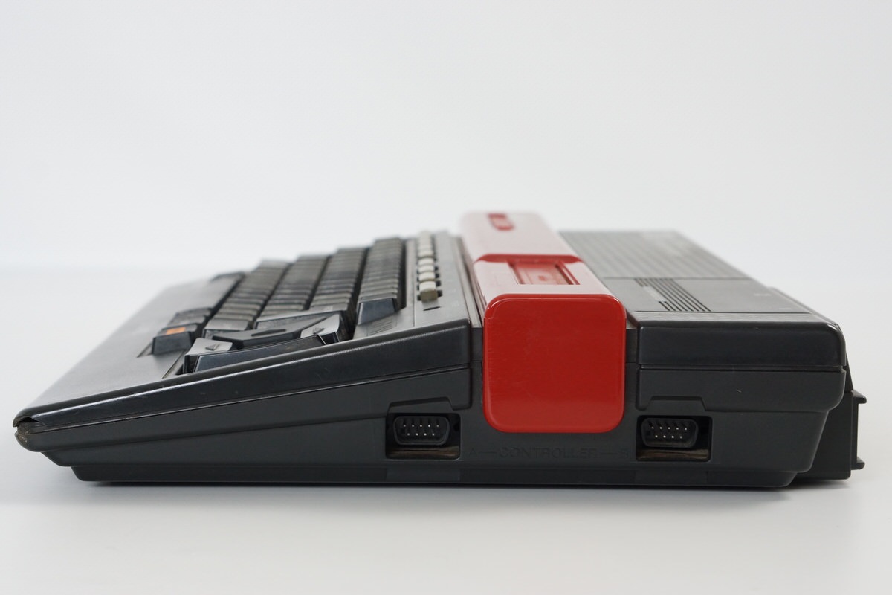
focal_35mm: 75
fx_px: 1858
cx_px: 446
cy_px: 298
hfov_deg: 27.0
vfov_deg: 18.2
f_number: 6.3
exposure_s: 1/80
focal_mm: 50
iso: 800
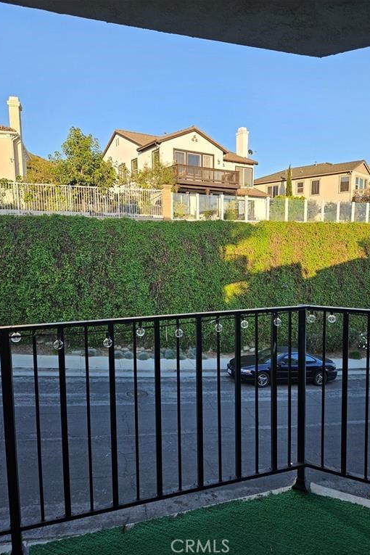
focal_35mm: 24
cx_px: 200
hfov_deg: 53.1
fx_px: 370
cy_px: 278
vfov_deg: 73.7
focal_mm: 5.4
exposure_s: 1/371
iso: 25
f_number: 1.8
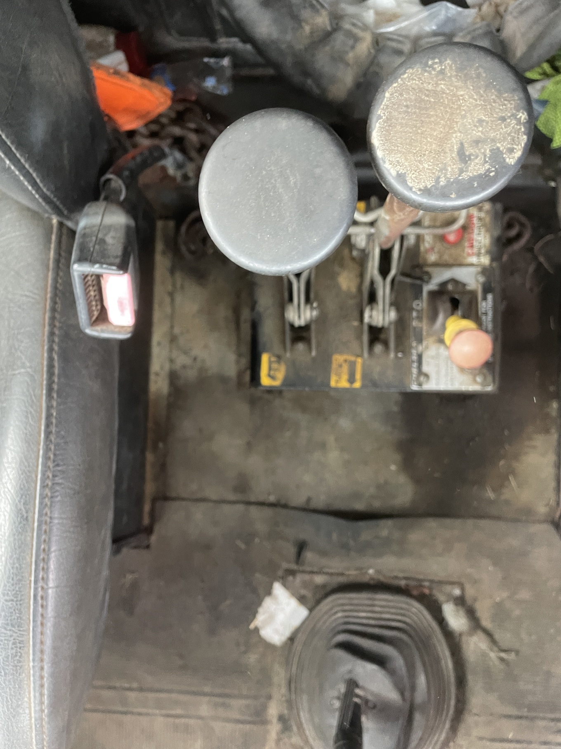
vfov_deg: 67.3
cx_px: 280
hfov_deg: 53.1
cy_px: 374
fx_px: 562
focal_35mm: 26
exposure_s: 1/60
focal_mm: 4.2
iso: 320
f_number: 1.6
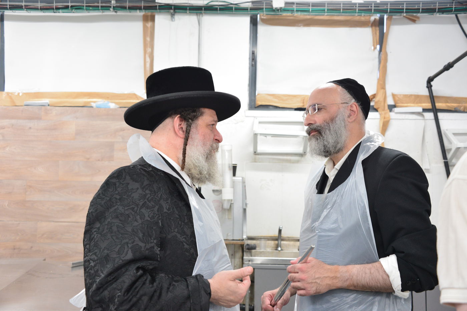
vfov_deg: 35.1
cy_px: 156
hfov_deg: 50.7
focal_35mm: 38
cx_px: 234
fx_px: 493
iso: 2000
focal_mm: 38
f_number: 5.6
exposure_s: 1/100
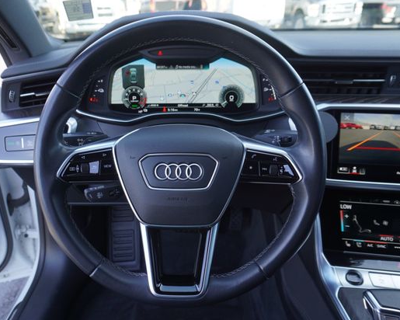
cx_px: 182
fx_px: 331
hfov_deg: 62.1
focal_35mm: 28
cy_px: 165
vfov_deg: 51.5
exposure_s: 1/80
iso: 100
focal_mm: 16
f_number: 4.5
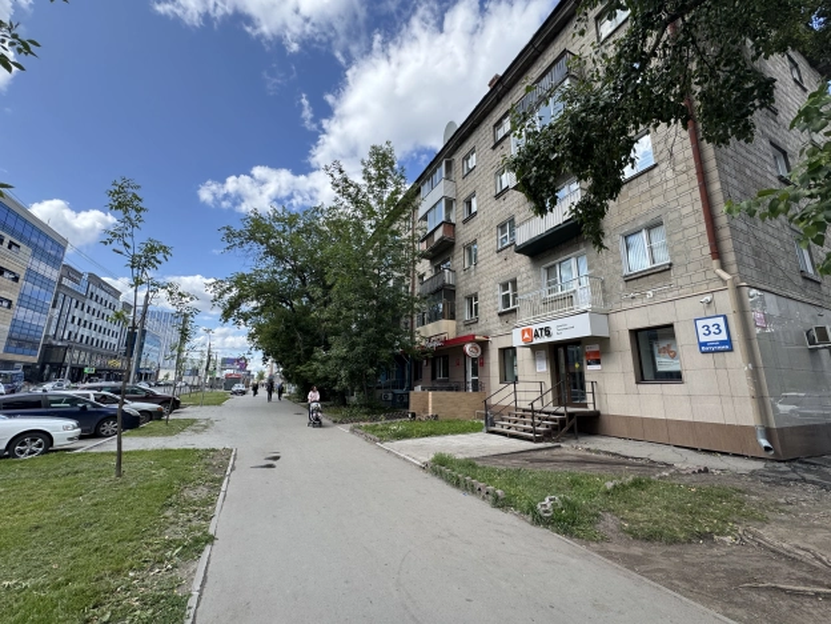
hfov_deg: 102.1
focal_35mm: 14
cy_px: 312
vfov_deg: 85.7
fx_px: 336
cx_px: 416
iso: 40
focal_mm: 2.22
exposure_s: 1/615
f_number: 2.2
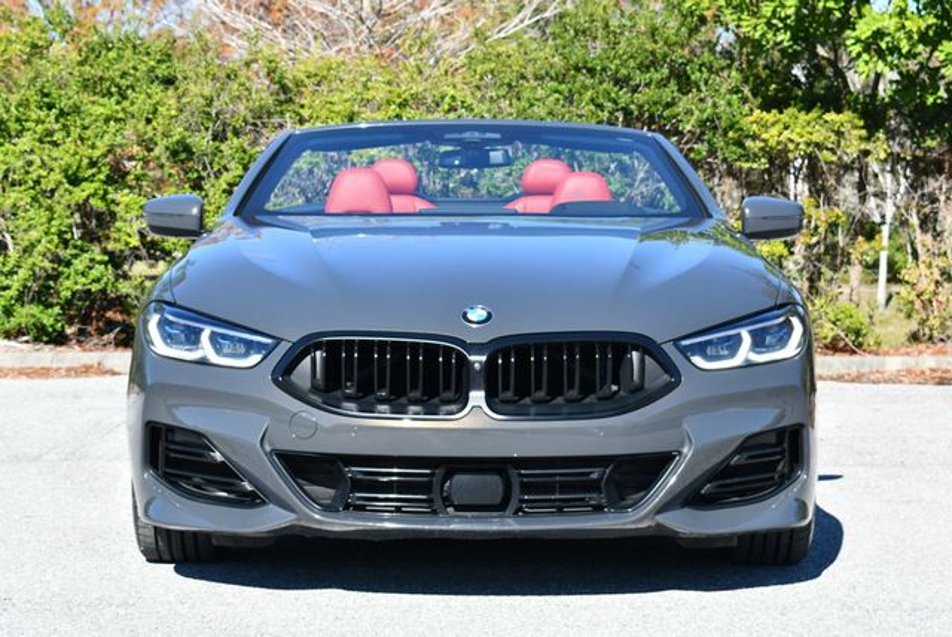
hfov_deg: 21.2
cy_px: 318
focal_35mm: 96
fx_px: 2541
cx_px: 476
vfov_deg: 14.3
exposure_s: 1/250
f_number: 8
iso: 160
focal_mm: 48
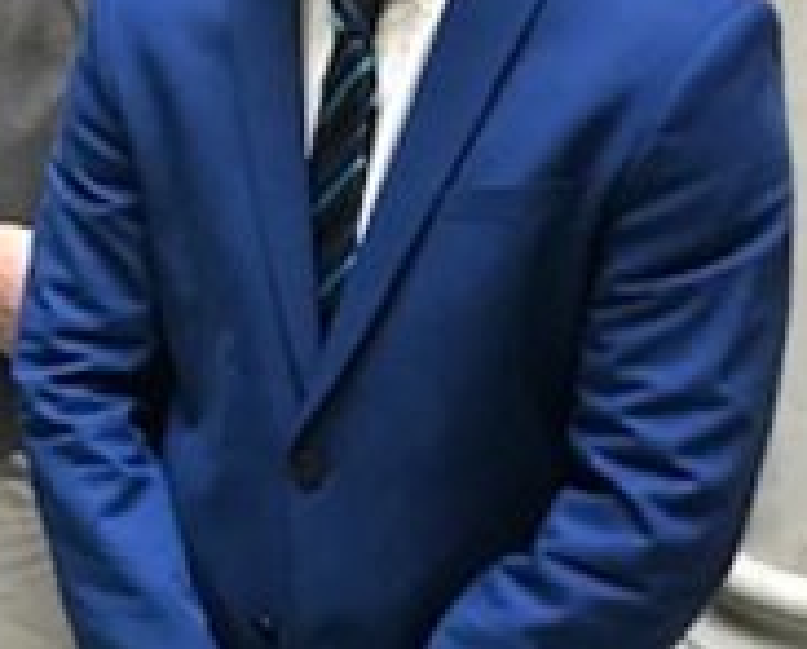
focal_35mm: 103
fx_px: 2464
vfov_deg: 14.6
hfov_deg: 16.0
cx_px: -609
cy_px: -106
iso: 40
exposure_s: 1/25
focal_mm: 3.99
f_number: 1.8
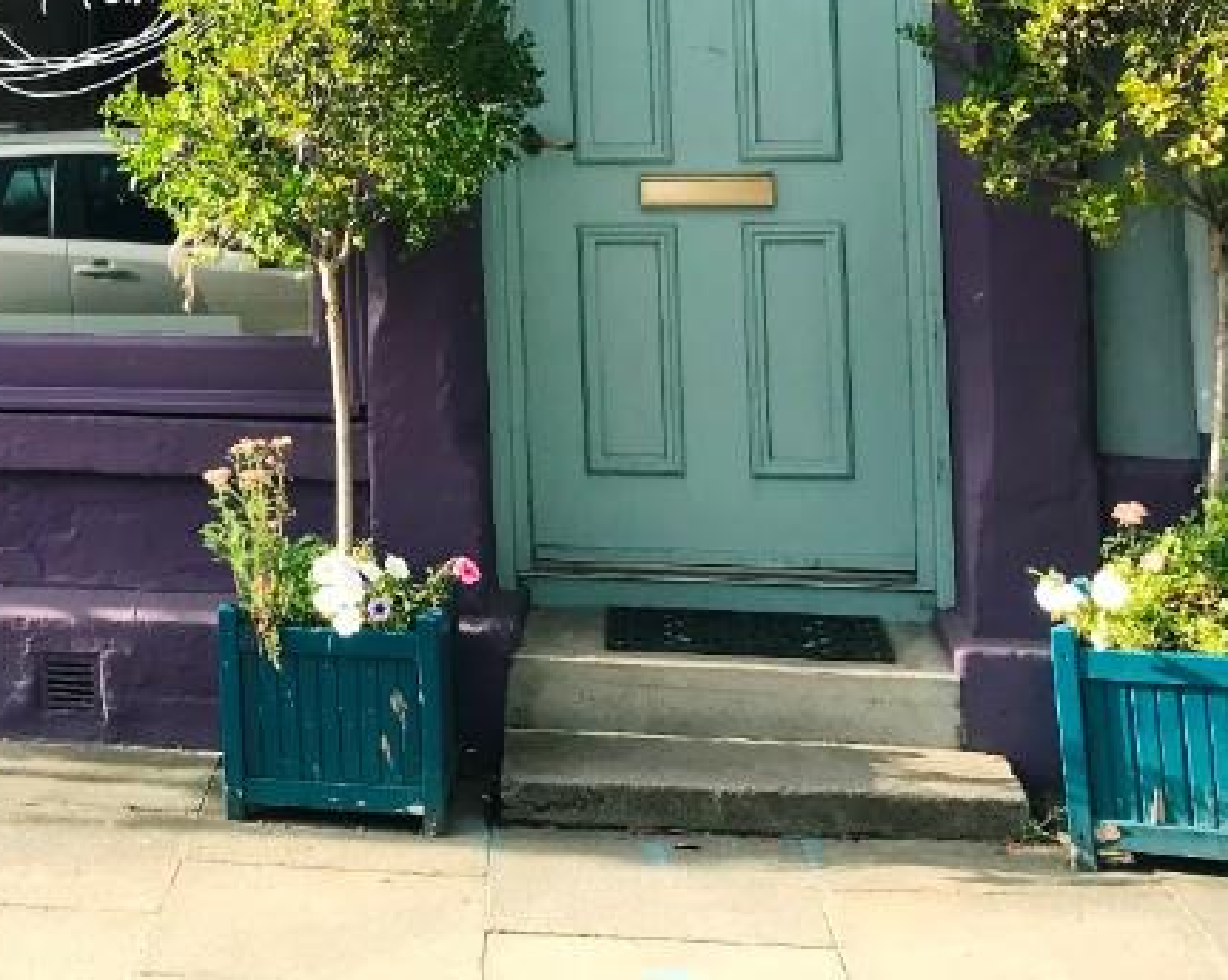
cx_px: -88
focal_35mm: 65
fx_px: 2360
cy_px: 46
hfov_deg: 27.0
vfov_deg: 22.7
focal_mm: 3.99
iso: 20
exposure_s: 1/544
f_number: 1.8
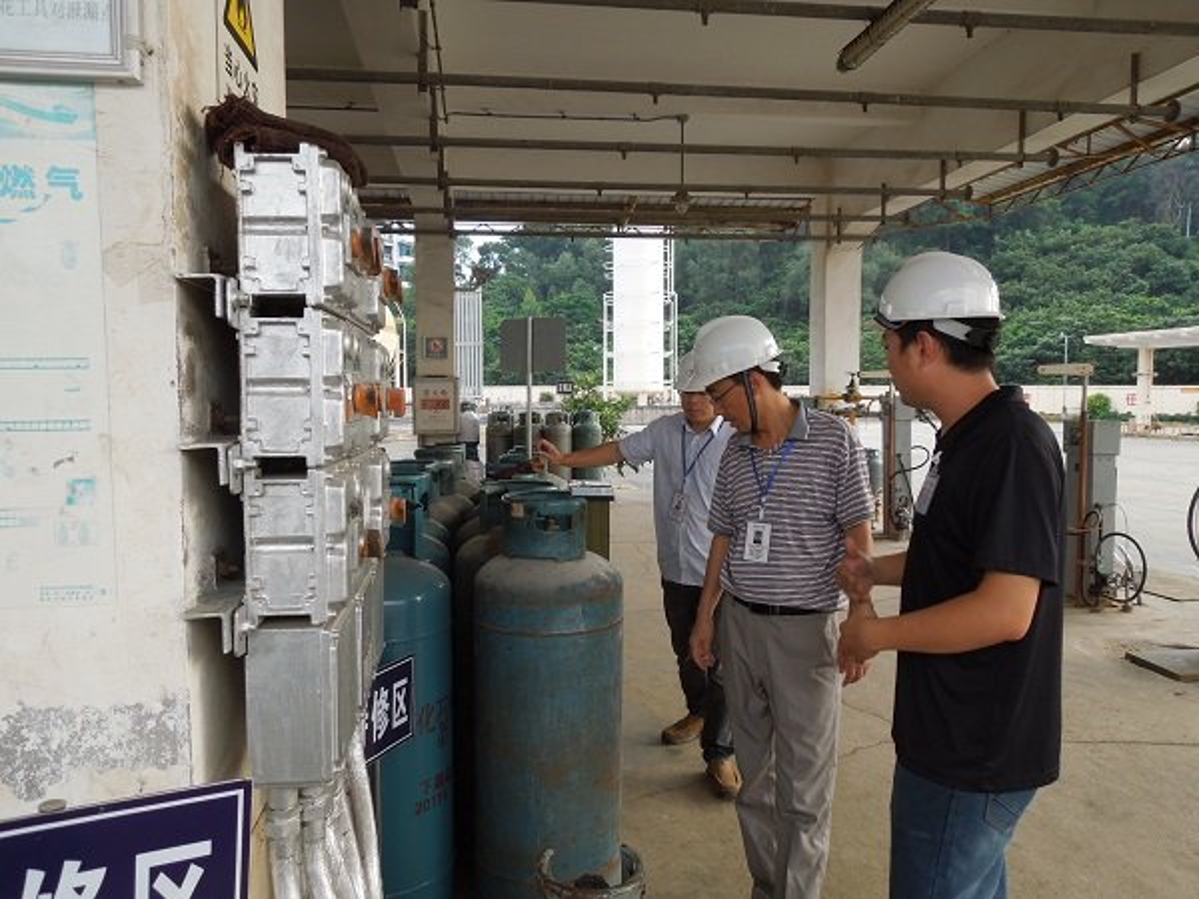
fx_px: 866
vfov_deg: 54.9
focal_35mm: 25
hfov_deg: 69.4
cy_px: 450
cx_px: 600
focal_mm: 4.5
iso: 100
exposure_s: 1/200
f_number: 3.3
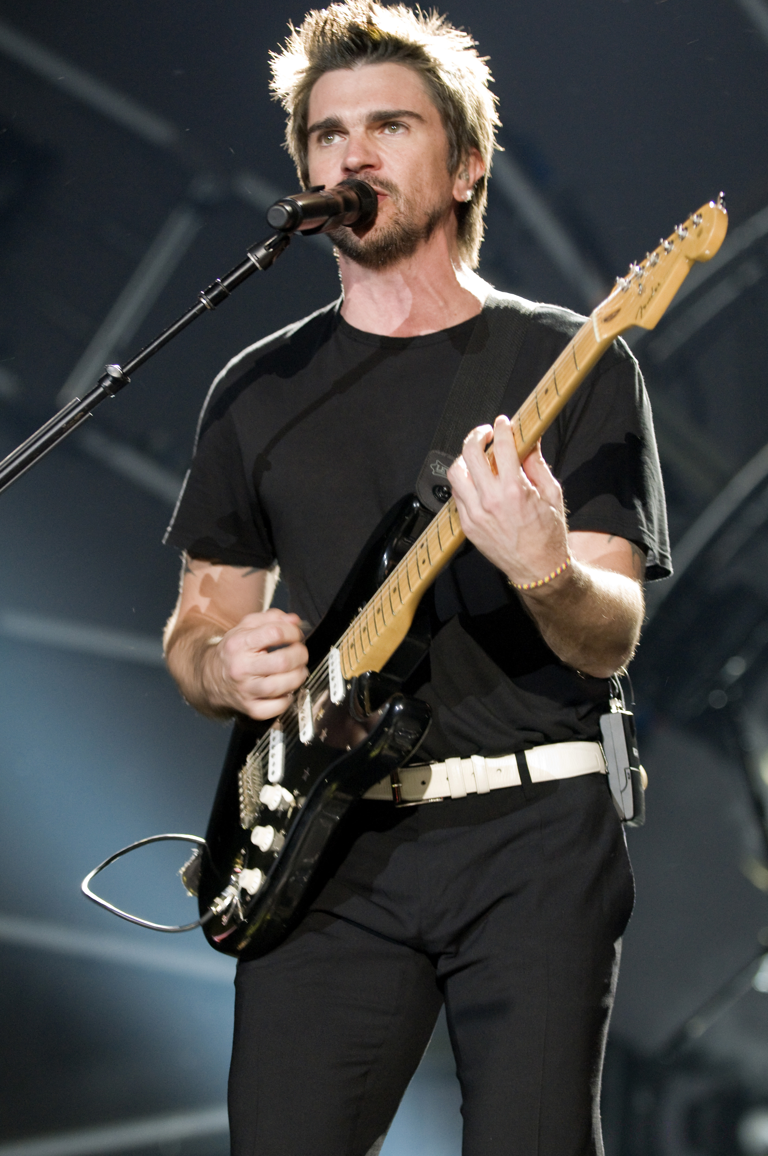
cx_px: 384
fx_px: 4716
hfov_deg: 9.3
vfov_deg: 14.0
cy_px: 578
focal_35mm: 147
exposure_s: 1/60
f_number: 2.8
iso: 1600
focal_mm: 98
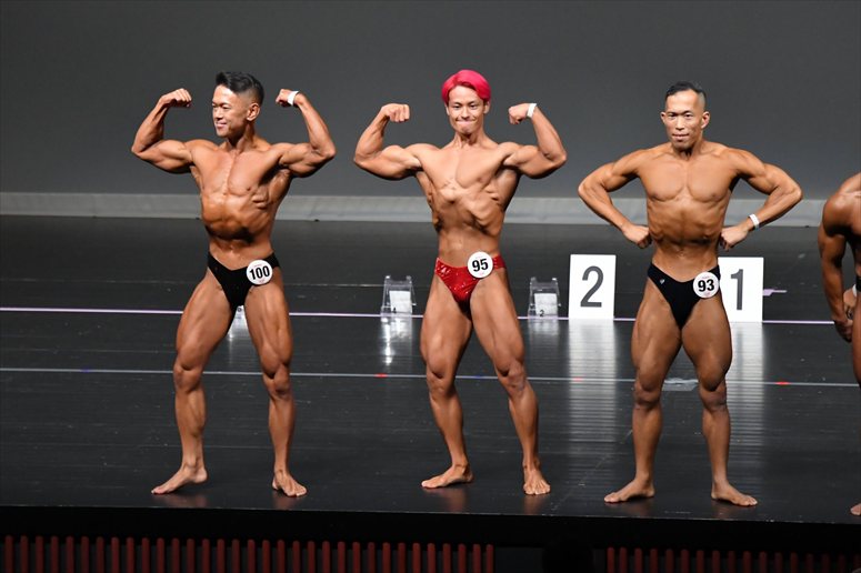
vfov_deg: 4.8
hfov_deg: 7.2
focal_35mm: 285
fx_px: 6813
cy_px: 286
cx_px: 430
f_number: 5.6
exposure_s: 1/400
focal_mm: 190
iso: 5000
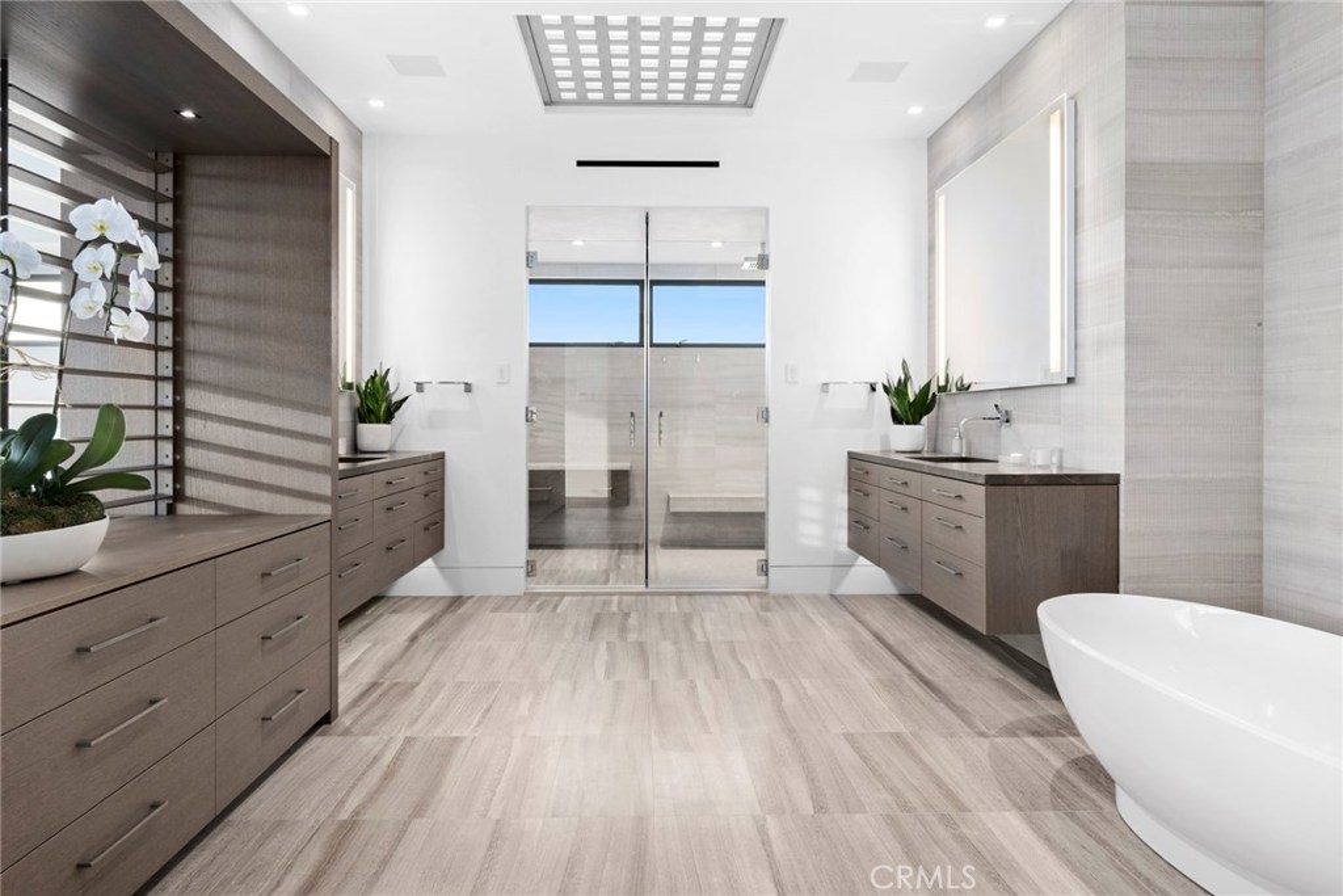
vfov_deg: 57.2
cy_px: 448
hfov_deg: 78.6
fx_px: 821
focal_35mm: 22
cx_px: 672
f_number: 8
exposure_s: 1/8
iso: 200
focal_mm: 22
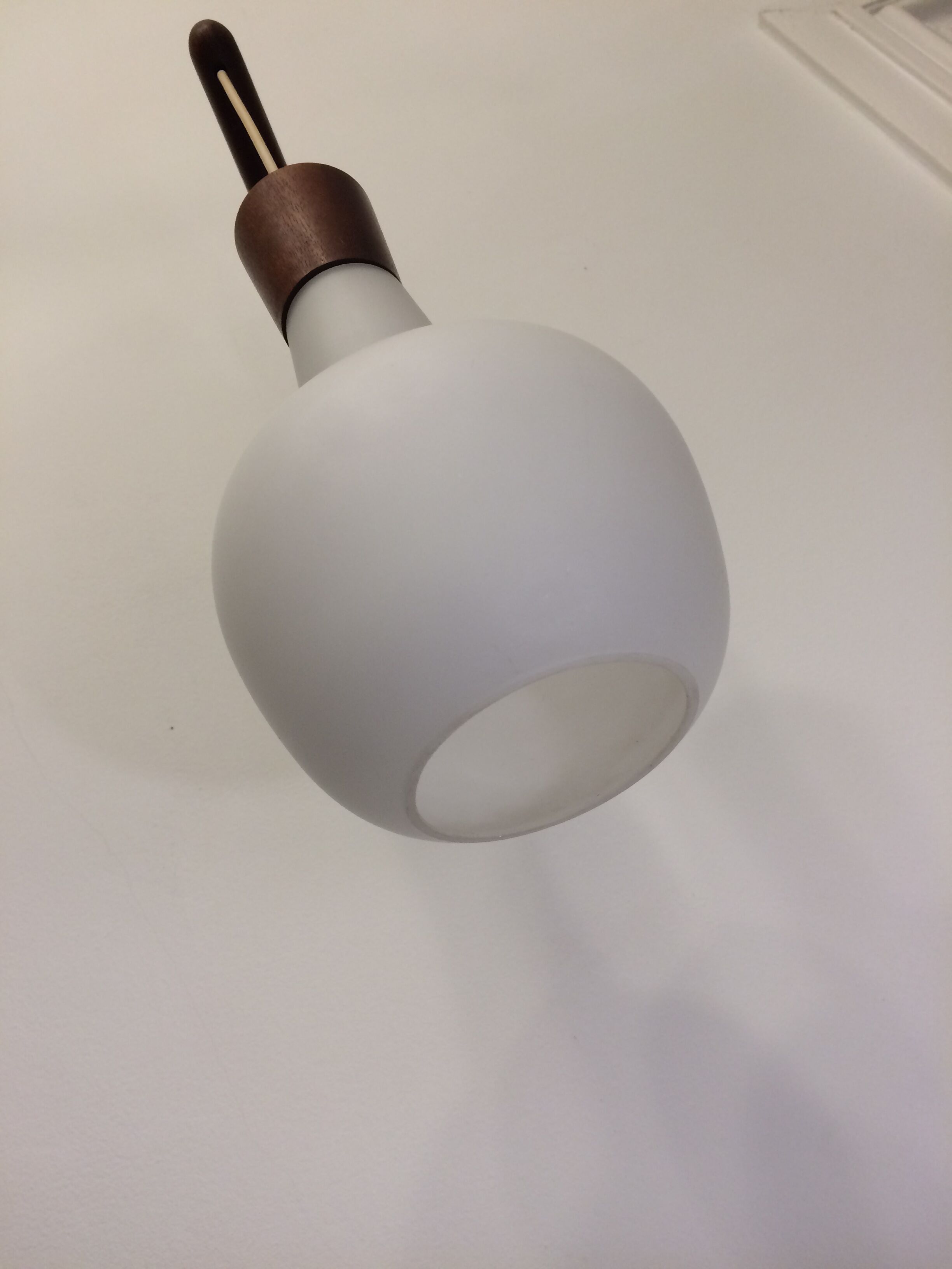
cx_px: 476
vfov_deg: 61.7
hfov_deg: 48.2
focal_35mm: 29
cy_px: 634
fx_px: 1063
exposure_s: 1/33
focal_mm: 4.15
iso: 50
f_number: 2.2
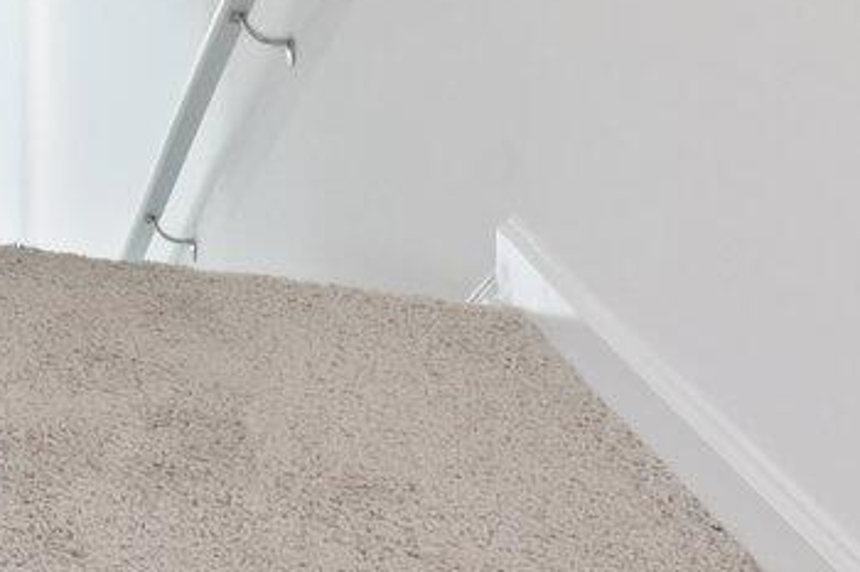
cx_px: -1091
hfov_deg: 15.8
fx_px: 1958
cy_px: -482
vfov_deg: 14.5
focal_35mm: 82
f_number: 8
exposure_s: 1/40
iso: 400
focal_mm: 14
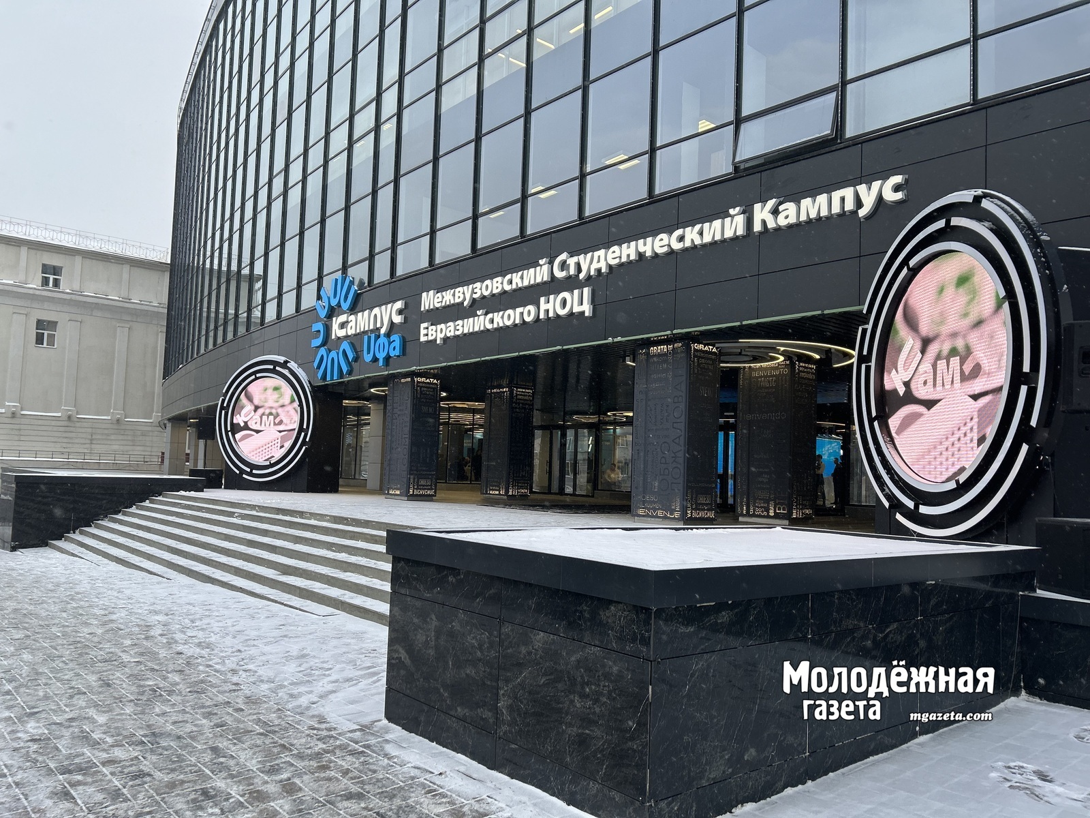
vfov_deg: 53.1
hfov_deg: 67.3
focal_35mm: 26
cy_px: 409
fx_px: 819
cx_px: 545
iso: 50
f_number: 1.5
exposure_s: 1/404
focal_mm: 5.7
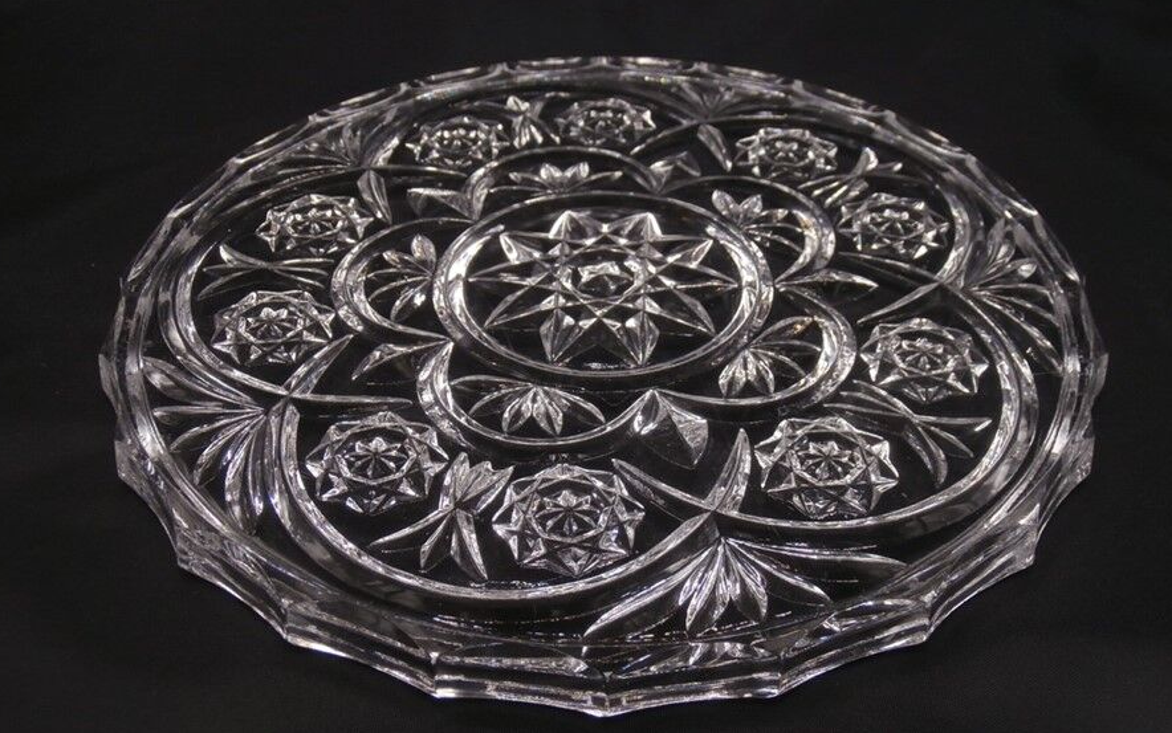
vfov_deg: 31.3
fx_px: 1310
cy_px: 390
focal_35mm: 41
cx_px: 585
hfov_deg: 48.2
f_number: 3.9
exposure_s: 1/200
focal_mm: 6.67
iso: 100
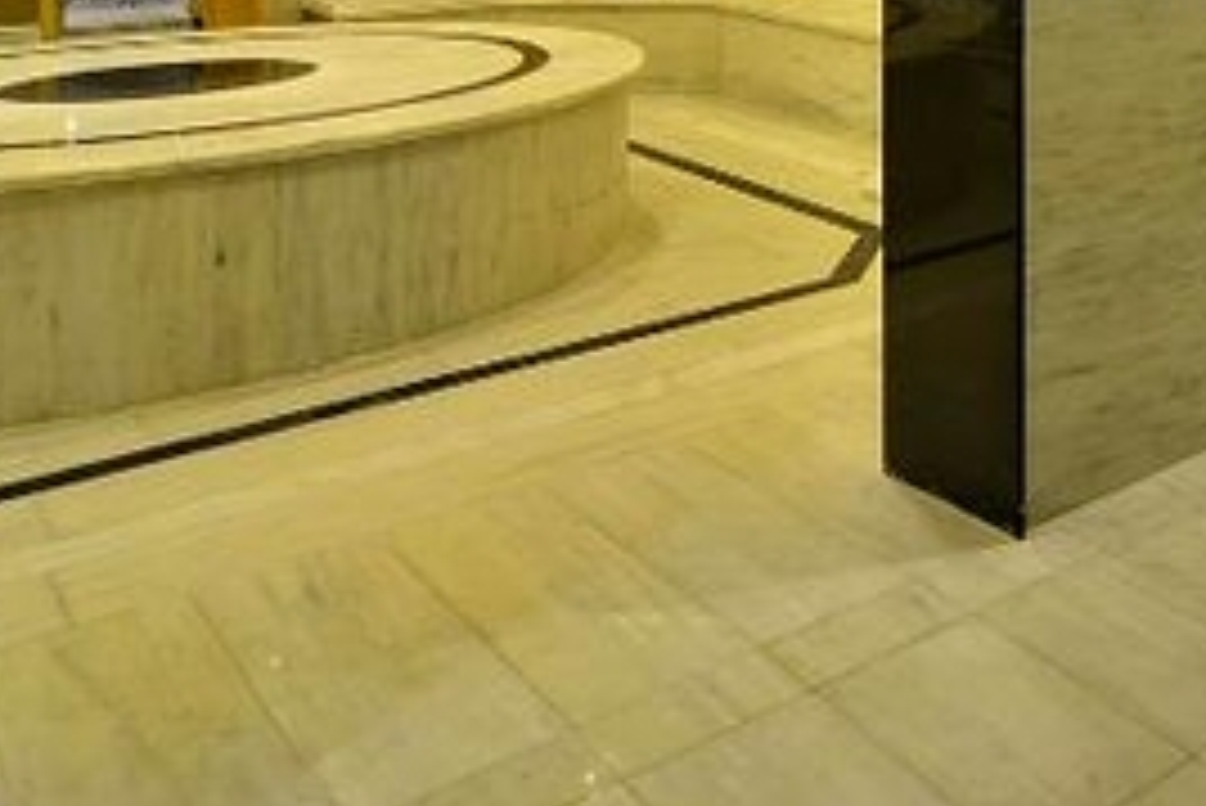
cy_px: -180
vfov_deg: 27.2
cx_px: 1429
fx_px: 1441
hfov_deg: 36.0
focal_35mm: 43
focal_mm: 16
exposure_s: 1
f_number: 9
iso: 100
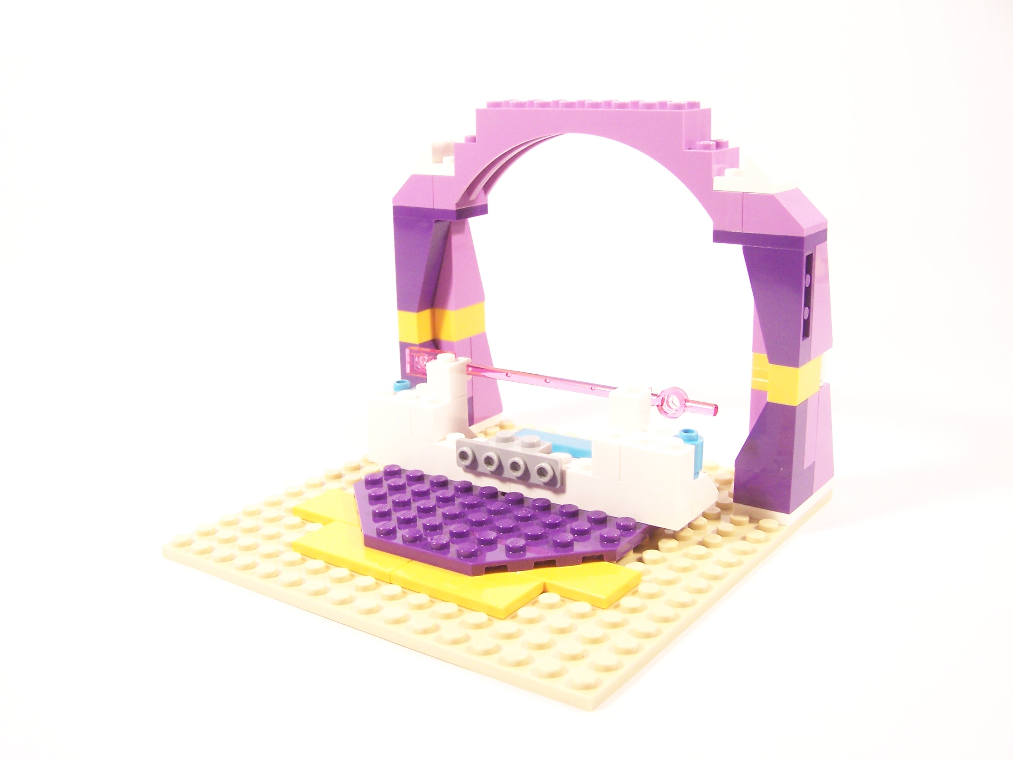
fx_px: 1112
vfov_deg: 37.7
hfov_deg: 49.0
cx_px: 506
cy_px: 380
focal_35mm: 38
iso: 200
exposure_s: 1/20
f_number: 3.6
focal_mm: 6.3
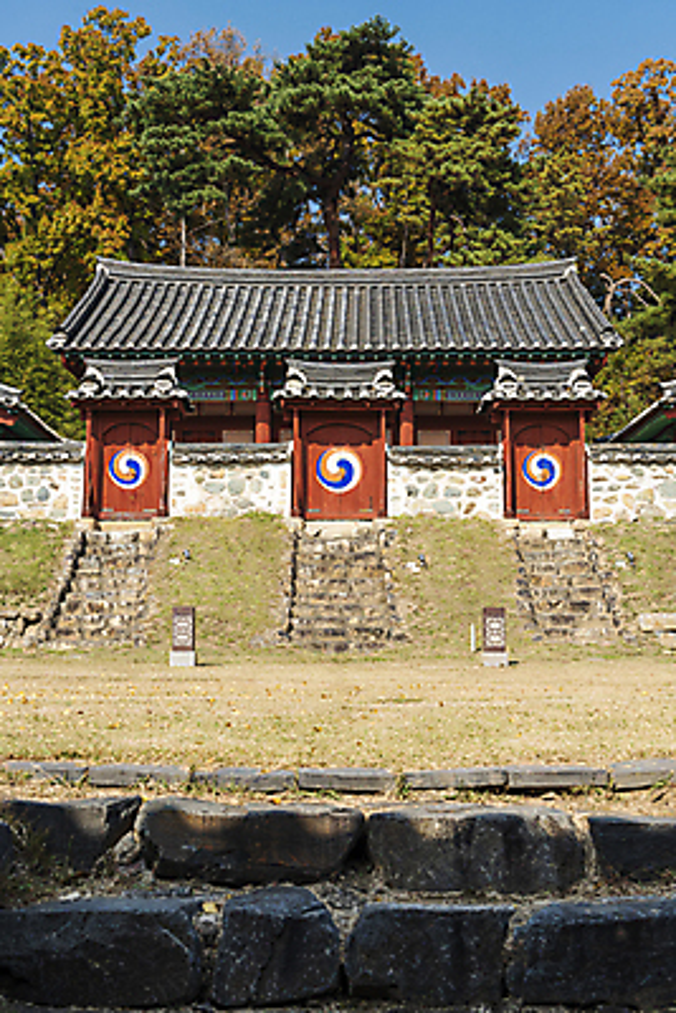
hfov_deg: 28.1
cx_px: 338
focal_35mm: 48
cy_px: 506
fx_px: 1351
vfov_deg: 41.1
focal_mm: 48
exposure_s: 1/500
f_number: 8
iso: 200
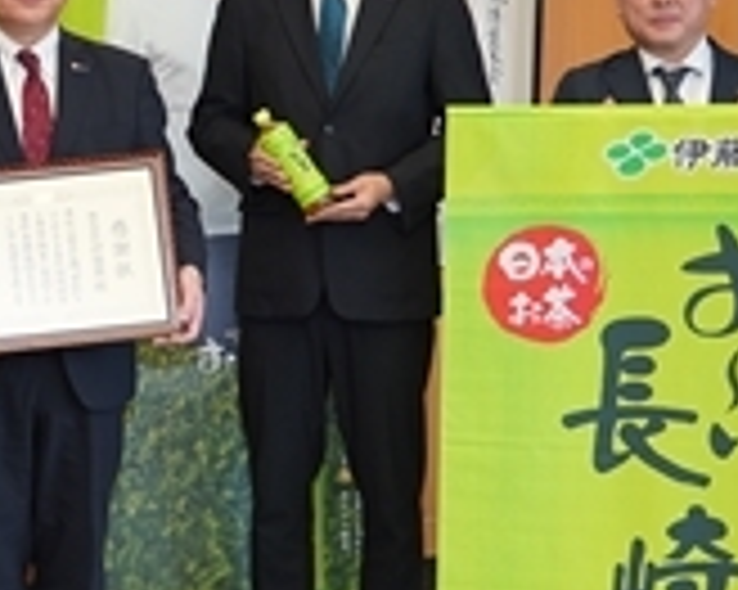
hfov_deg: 18.0
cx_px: -50
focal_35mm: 103
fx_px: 2248
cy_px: 295
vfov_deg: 14.9
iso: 640
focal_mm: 36
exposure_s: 1/160
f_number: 4
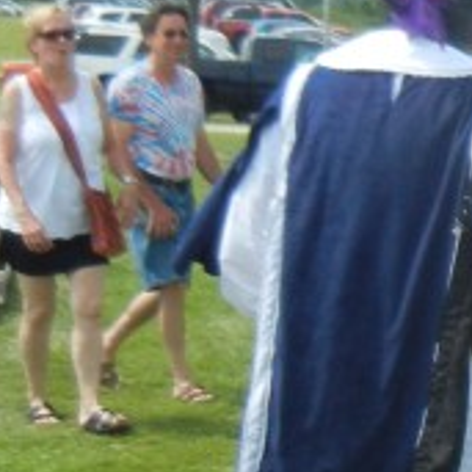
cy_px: 273
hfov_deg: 10.4
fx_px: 2453
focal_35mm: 159
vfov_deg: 11.0
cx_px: 825
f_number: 7
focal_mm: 5.4
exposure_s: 1/282
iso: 160
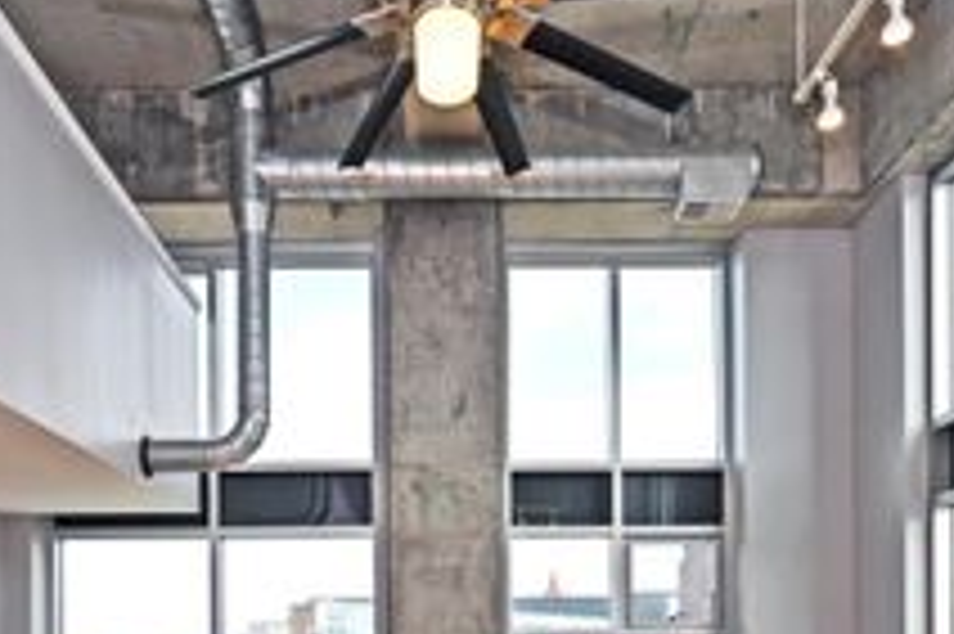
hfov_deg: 57.2
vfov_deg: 35.7
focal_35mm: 33
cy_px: 645
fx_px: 874
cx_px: 450
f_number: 5.6
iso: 180
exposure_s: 1/125
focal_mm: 14
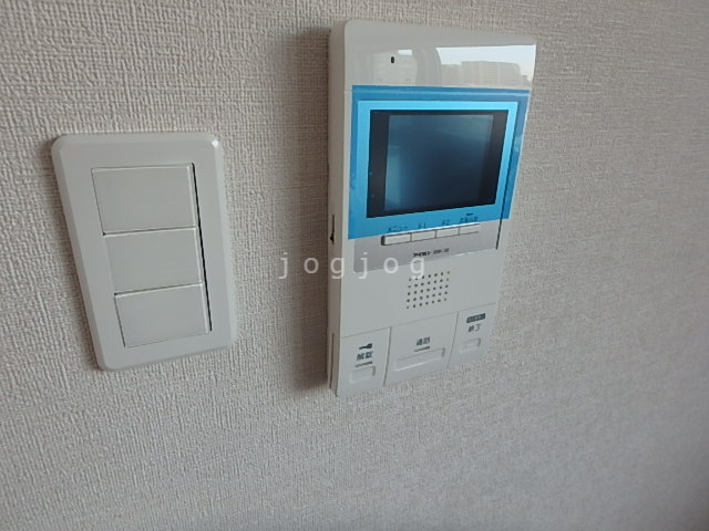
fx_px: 430
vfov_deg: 63.4
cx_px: 354
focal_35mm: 21
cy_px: 266
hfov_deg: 79.0
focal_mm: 3.7
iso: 200
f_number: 3.5
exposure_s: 1/40
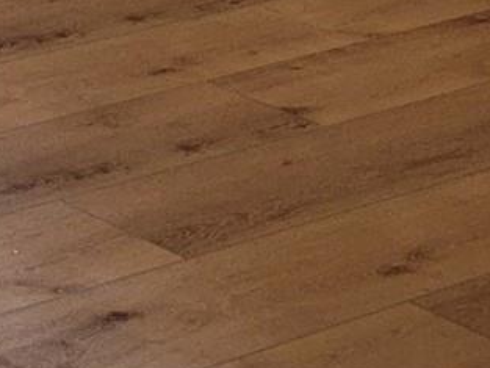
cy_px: -714
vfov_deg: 7.7
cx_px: -836
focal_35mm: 170
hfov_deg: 9.7
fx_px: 2407
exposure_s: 1/120
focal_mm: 5.4
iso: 250
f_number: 1.8
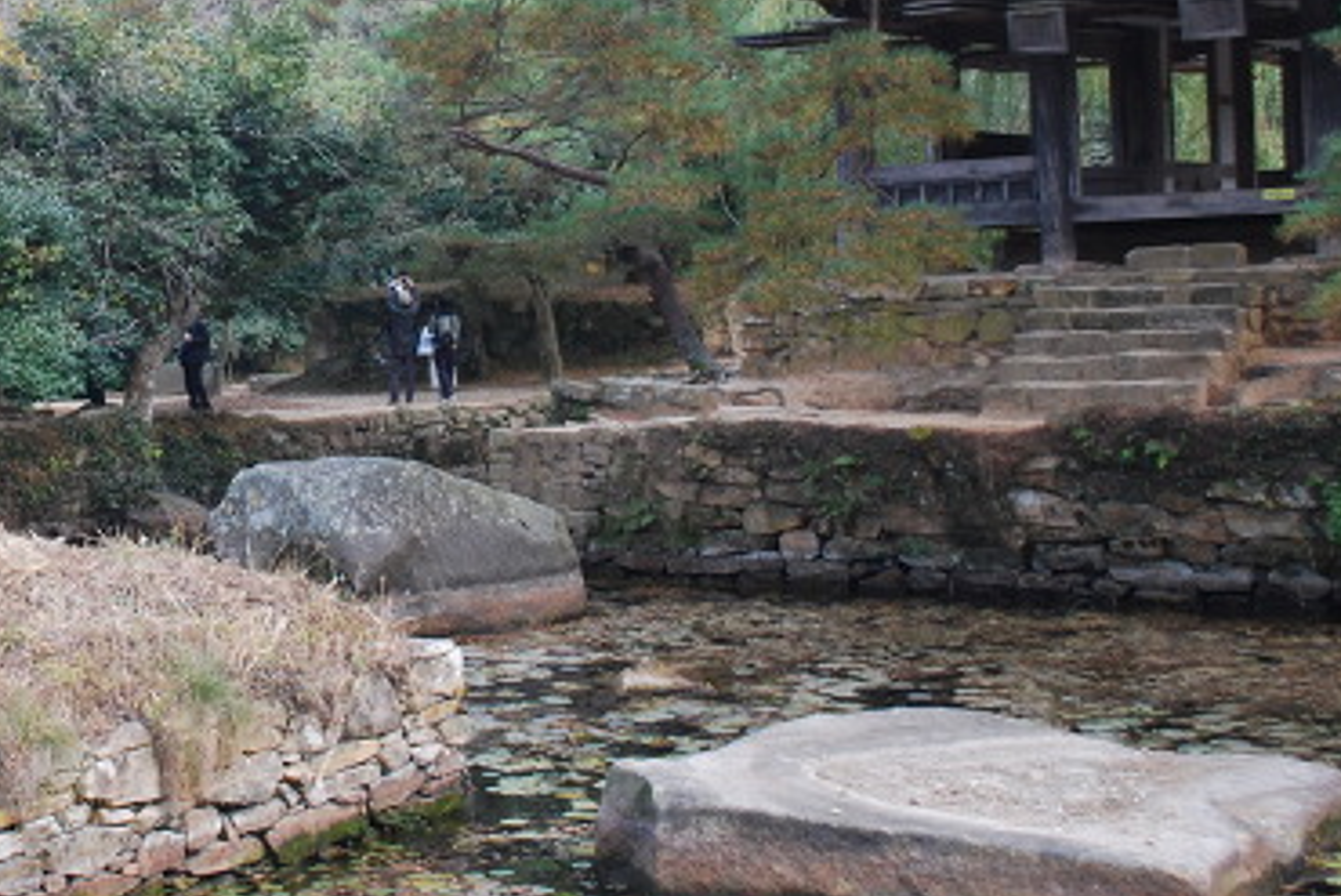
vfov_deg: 19.3
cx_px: 105
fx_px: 2608
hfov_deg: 27.7
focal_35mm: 70
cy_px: 198
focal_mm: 24
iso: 200
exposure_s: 1/125
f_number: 5.6
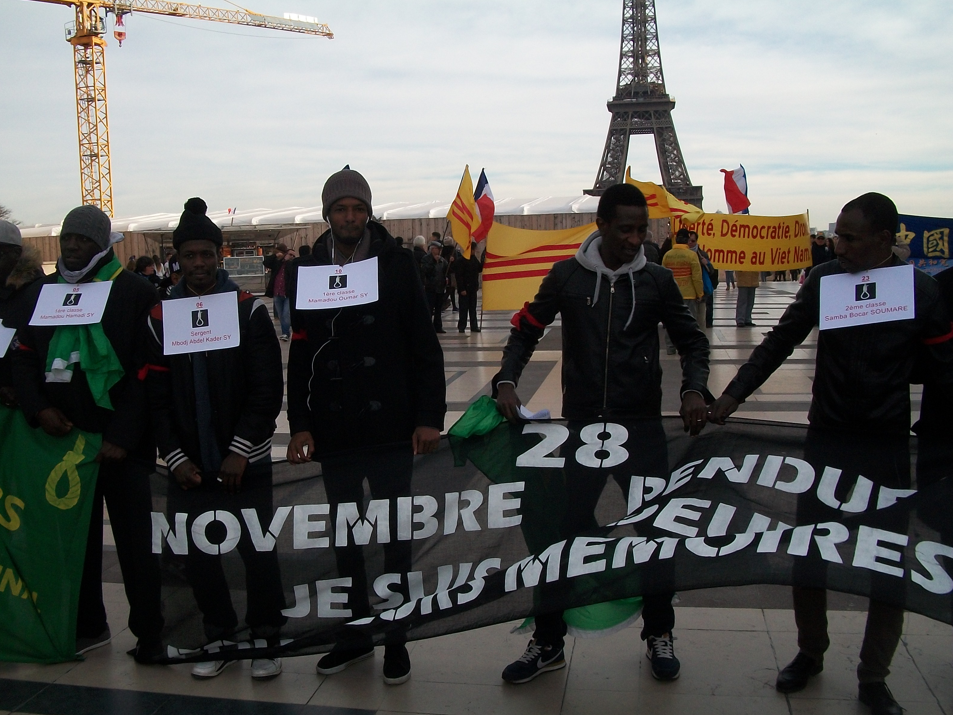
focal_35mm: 37
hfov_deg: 50.0
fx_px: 1019
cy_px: 408
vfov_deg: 38.6
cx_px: 418
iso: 80
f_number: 5.5
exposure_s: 1/250
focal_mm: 5.7
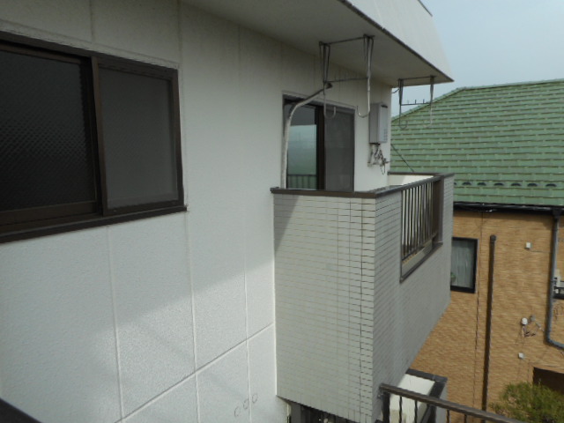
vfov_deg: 54.9
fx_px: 407
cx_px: 282
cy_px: 212
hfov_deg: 69.4
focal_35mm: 25
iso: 80
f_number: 3.7
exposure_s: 1/1000
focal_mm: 4.5
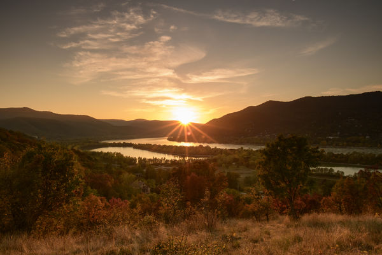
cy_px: 128
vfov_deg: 53.1
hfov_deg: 73.7
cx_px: 191
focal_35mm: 24
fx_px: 255
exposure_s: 1/100
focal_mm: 20
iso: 800
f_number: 13
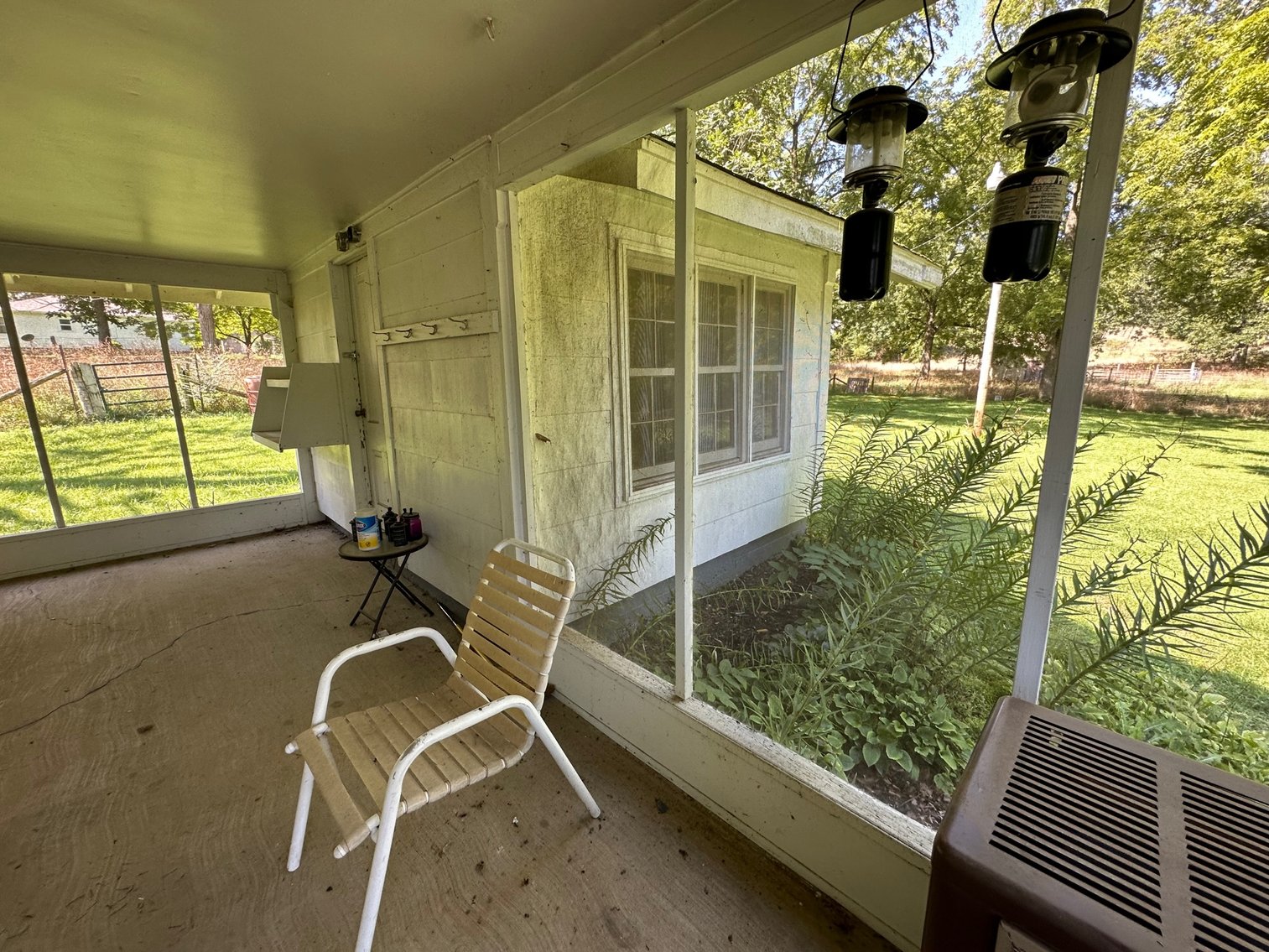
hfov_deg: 102.1
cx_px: 634
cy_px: 476
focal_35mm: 14
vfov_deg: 85.7
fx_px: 513
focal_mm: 2.22
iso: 64
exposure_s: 1/99
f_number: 2.2
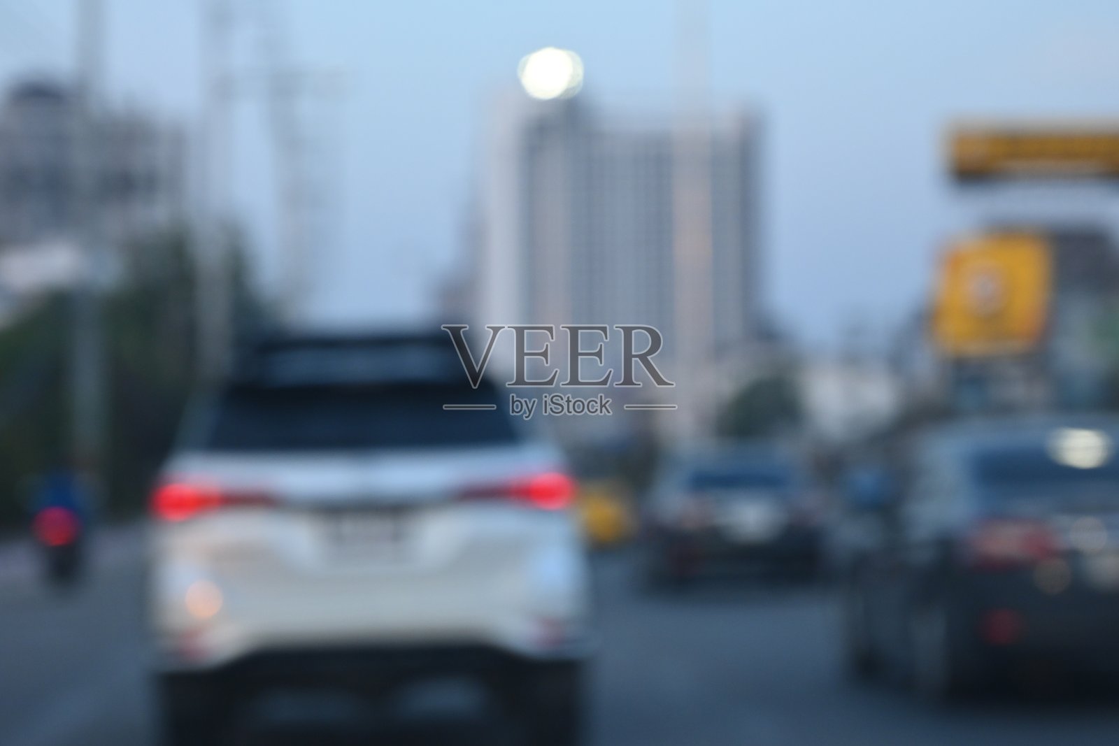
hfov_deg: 19.5
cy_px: 373
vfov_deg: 13.0
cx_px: 560
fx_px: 3264
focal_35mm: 105
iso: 800
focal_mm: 70
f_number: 4
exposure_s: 1/125
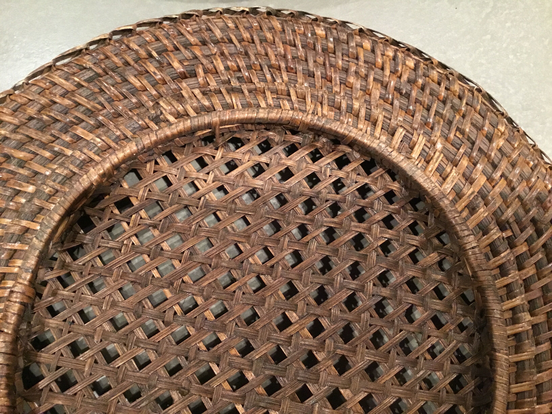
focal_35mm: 31
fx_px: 494
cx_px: 276
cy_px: 207
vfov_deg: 45.4
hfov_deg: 58.4
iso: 320
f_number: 2.4
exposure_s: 1/17
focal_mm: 3.3
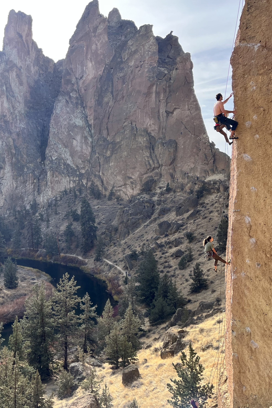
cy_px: 208
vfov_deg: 51.9
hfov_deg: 34.5
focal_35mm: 37
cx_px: 44
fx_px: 419
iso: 50
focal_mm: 5.1
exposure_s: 1/1279
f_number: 1.6
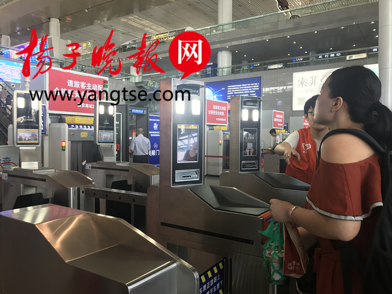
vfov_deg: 49.7
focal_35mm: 28
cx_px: 196
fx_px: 317
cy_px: 147
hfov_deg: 63.4
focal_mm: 3.99
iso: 32
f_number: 1.8
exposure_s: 1/50
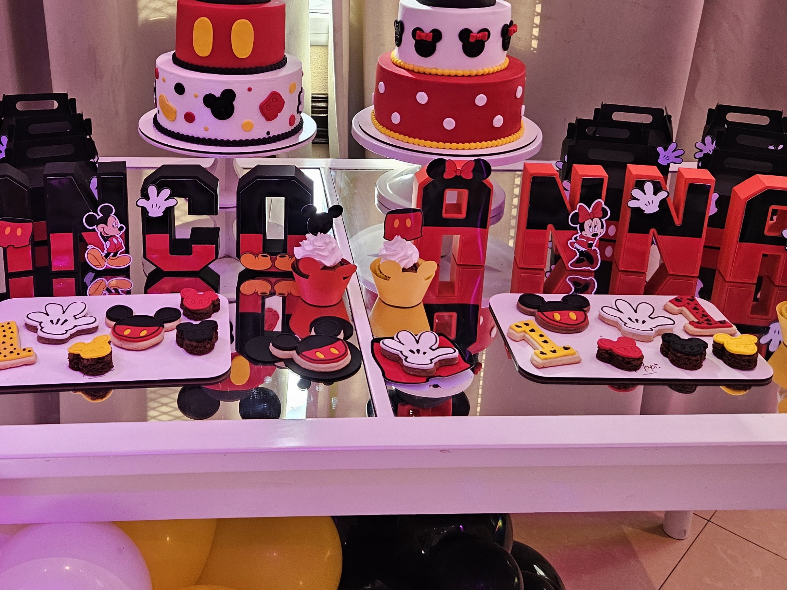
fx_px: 909
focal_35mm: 40
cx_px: 289
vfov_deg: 34.9
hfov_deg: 46.3
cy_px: 127
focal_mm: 5.4
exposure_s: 1/190
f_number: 1.8
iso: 250
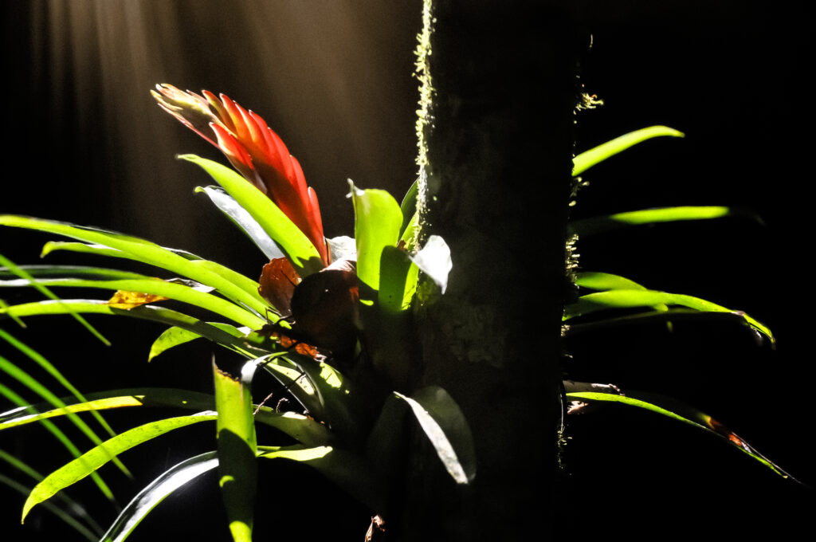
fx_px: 4584
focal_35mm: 202
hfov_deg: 10.2
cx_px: 408
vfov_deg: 6.8
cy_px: 271
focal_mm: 135
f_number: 5.6
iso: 720
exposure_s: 1/250
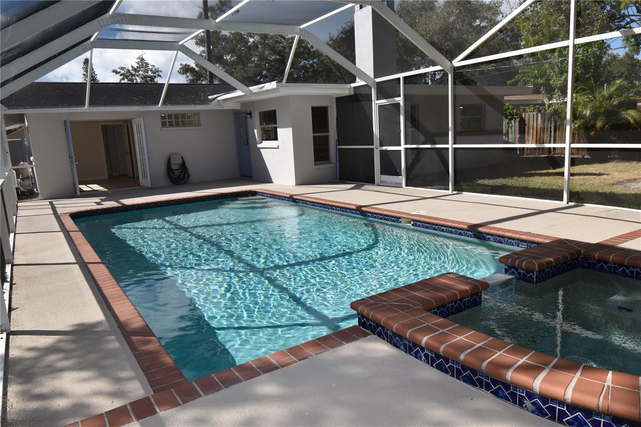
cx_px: 320
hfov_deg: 70.4
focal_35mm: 26
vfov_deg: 50.4
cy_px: 214
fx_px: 454
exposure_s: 1/200
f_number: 9
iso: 100
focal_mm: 17
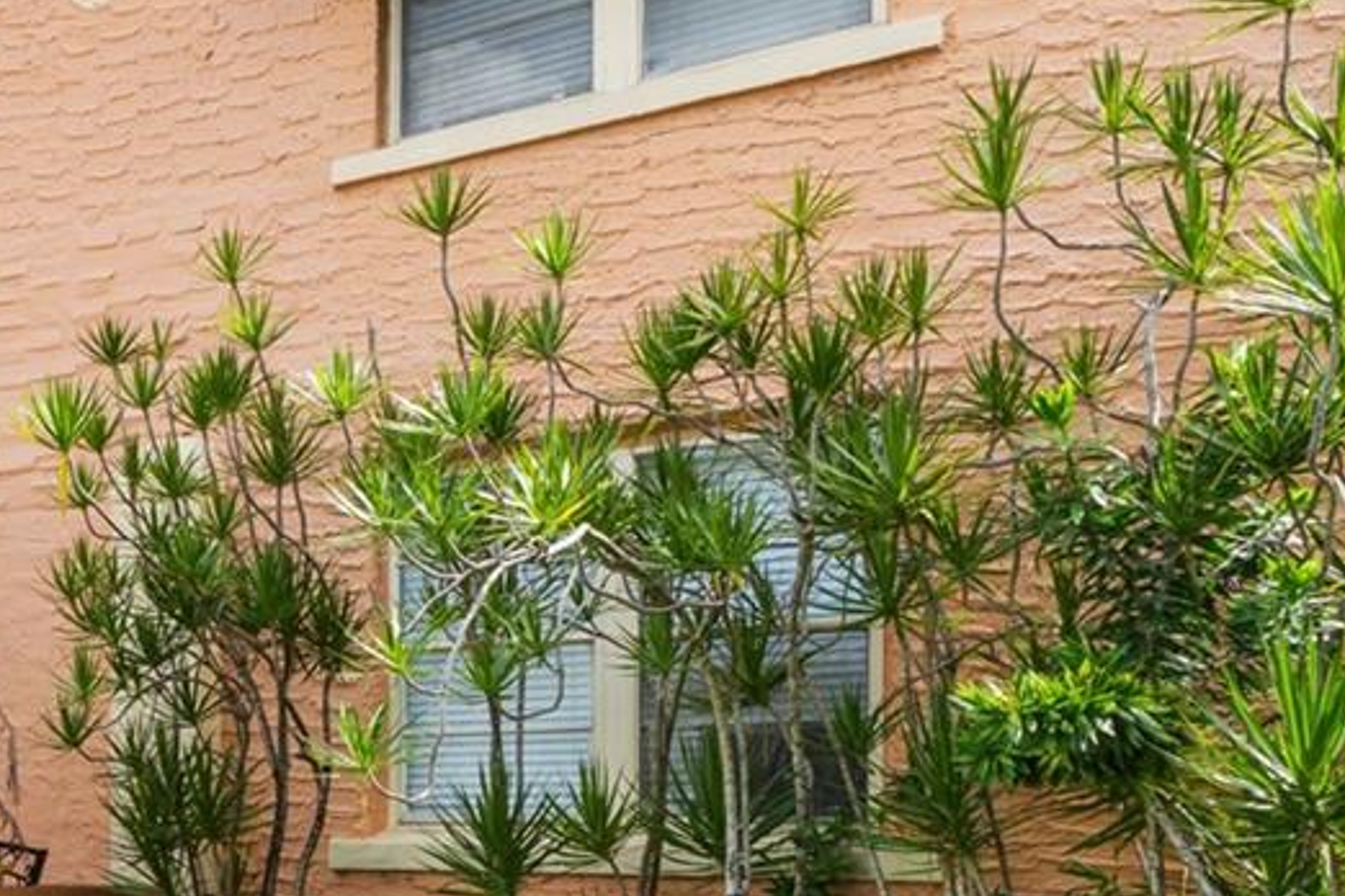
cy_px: 819
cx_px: -361
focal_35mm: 49
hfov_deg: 31.8
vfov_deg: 26.5
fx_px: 1831
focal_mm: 16
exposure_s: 1/25
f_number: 9
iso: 250
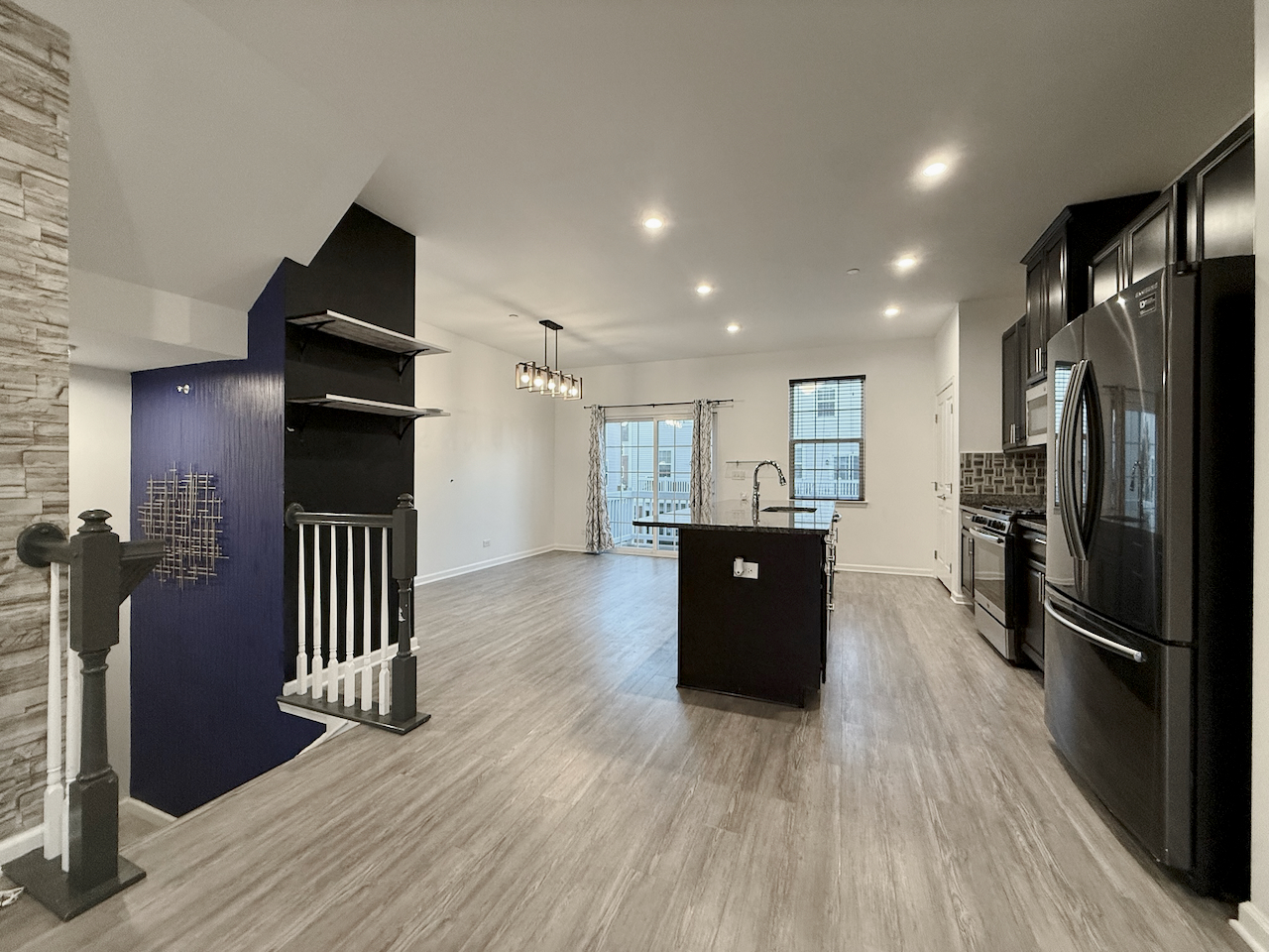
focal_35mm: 14
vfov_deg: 85.7
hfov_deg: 102.1
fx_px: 513
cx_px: 634
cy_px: 476
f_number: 2.2
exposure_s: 1/120
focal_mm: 2.22
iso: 320
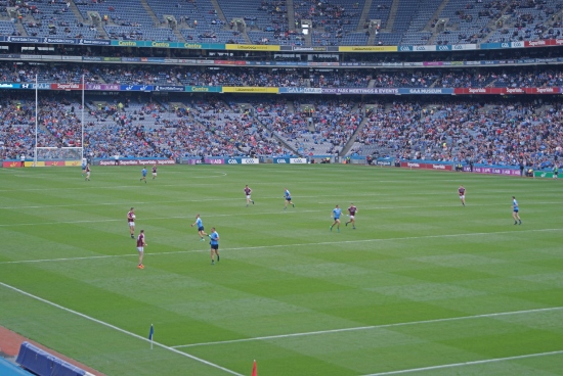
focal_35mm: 82
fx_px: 1292
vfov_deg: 16.6
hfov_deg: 24.6
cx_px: 282
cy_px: 188
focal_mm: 55
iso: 100
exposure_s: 1/100
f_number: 5.6
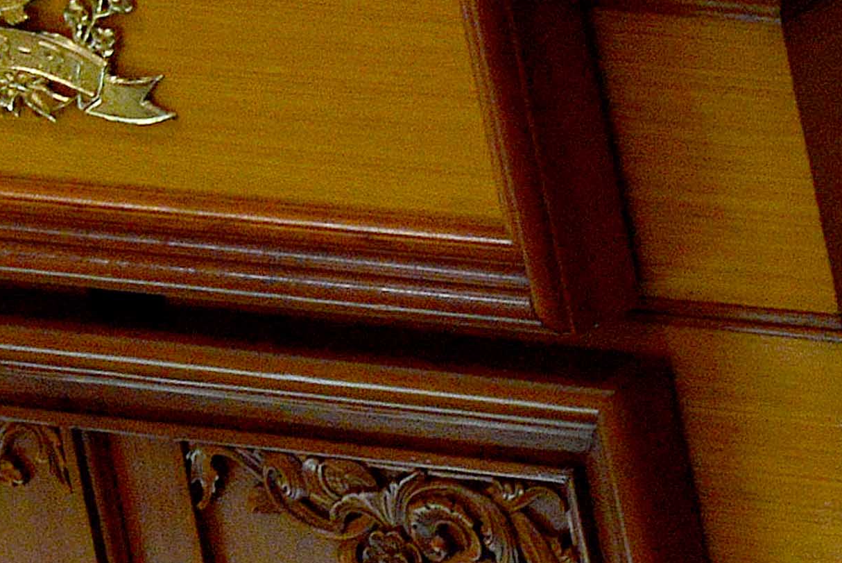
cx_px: -430
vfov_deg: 1.8
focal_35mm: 768
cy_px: -572
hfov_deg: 2.7
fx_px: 17973
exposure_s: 1/125
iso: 2500
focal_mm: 155
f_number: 6.3
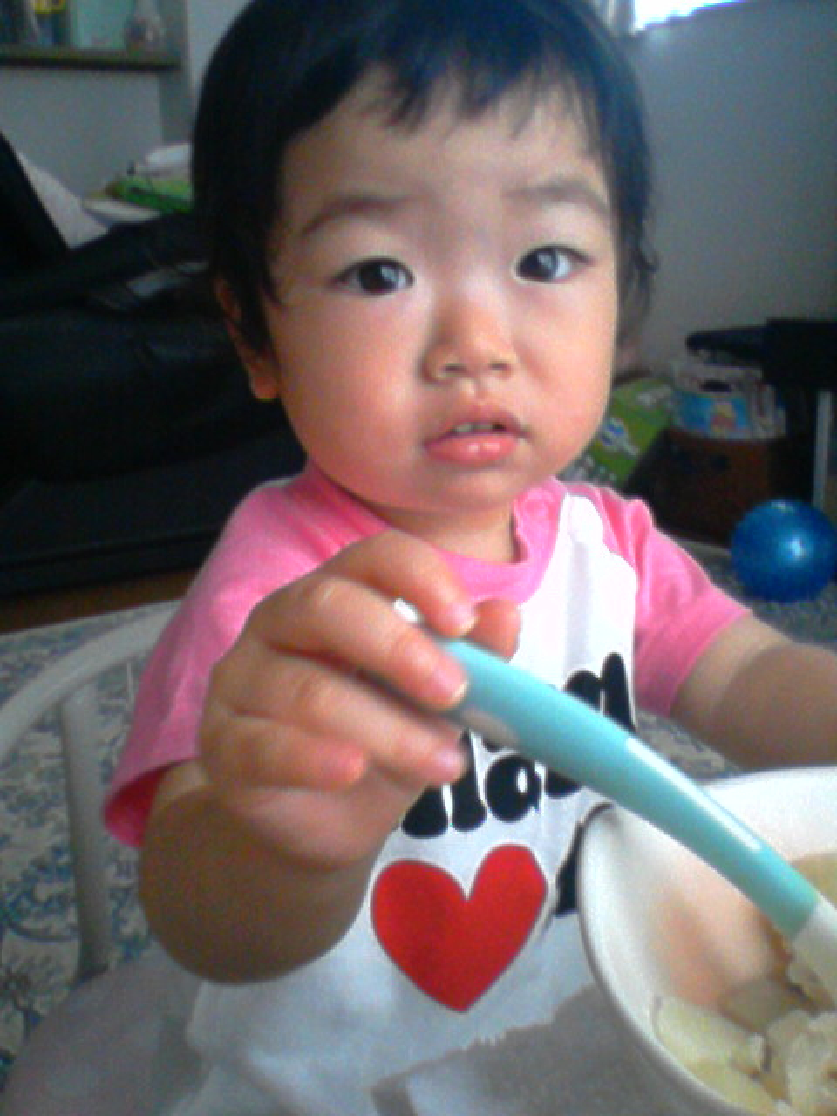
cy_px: 558
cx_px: 418
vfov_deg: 61.7
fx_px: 935
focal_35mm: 29
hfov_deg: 48.2
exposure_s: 1/33.3
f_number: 2.8
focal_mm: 1.5
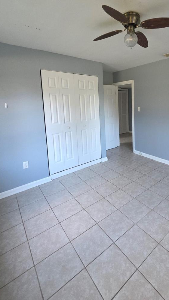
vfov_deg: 94.7
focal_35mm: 17
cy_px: 120
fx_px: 136
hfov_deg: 60.8
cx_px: 124
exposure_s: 1/60
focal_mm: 2.2
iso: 250
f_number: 1.9
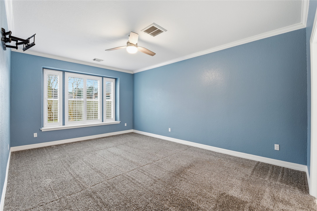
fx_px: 132
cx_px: 158
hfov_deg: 100.4
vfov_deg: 77.3
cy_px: 106
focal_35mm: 15
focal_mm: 15
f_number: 8
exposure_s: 1/13
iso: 160
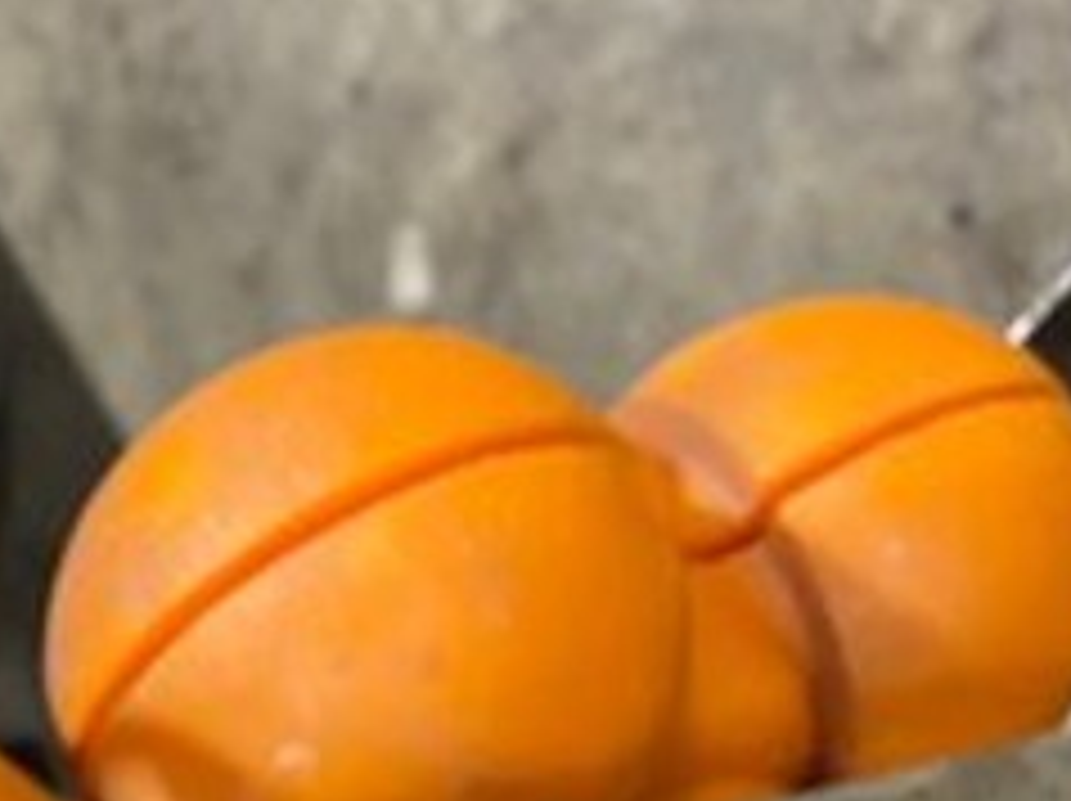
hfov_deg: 20.5
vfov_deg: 15.4
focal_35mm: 89
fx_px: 2751
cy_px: 1163
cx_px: -252
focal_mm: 4.25
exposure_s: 1/60
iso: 400
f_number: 1.8
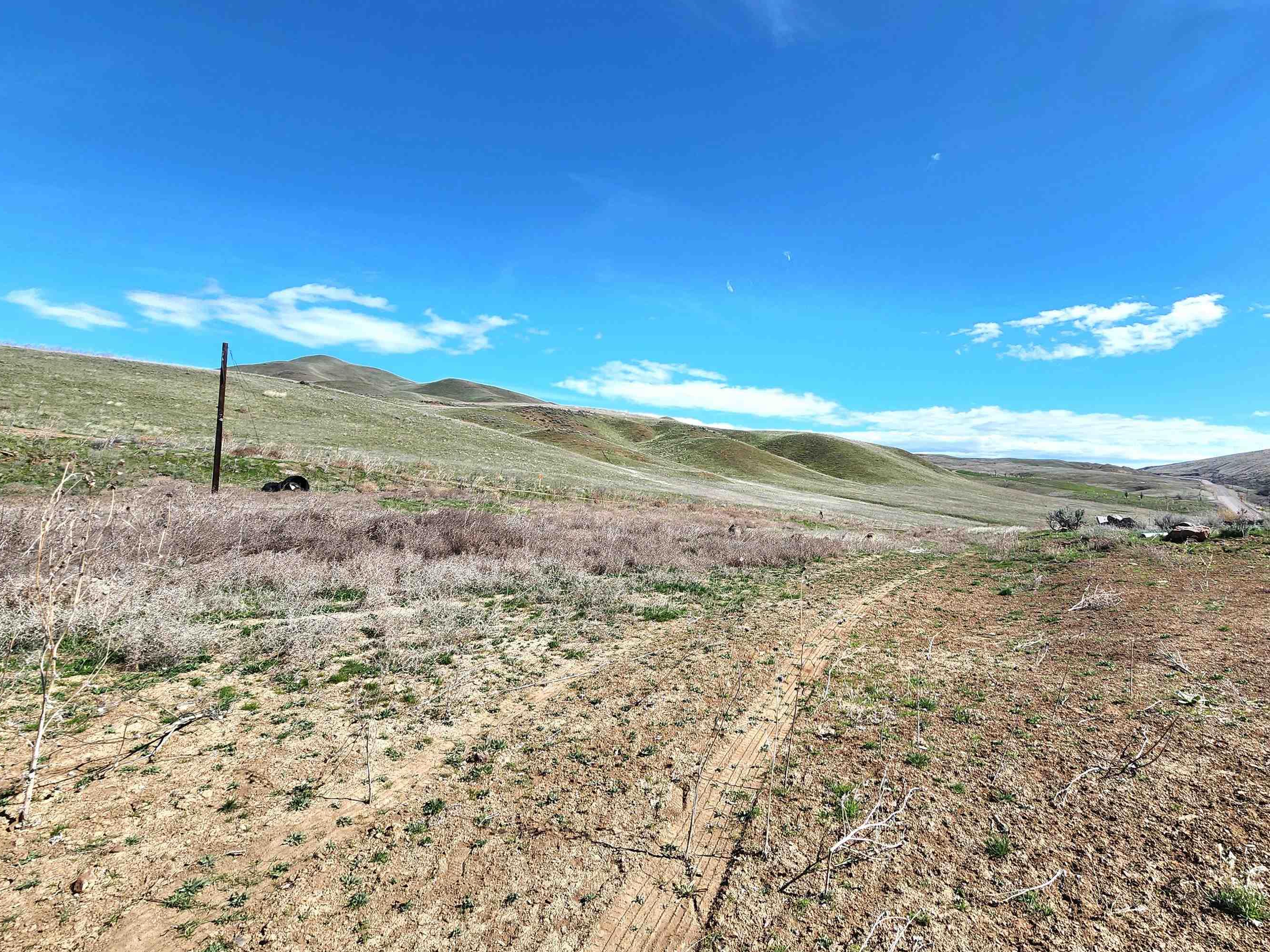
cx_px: 690
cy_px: 481
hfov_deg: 97.9
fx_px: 550
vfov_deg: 81.8
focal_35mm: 15
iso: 50
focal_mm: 2.2
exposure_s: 1/2000
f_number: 2.2
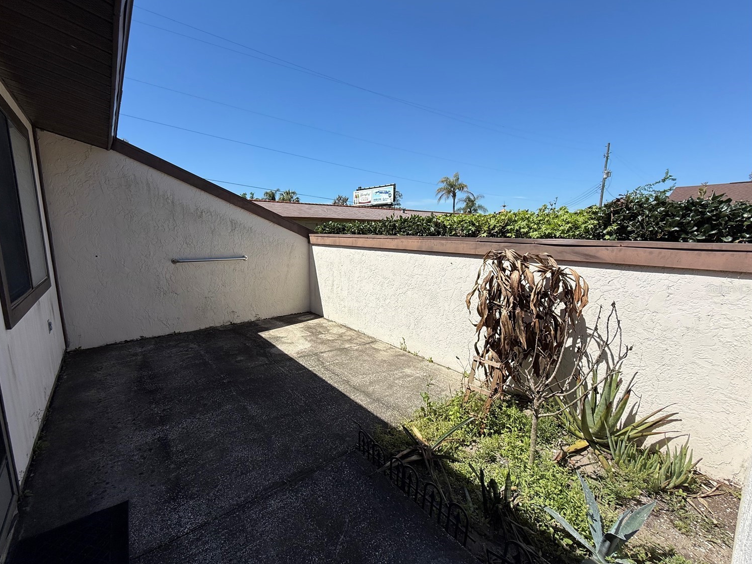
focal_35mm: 15
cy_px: 289
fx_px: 326
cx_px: 350
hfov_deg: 98.0
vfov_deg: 81.7
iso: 50
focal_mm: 2.22
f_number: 2.2
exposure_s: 1/3125
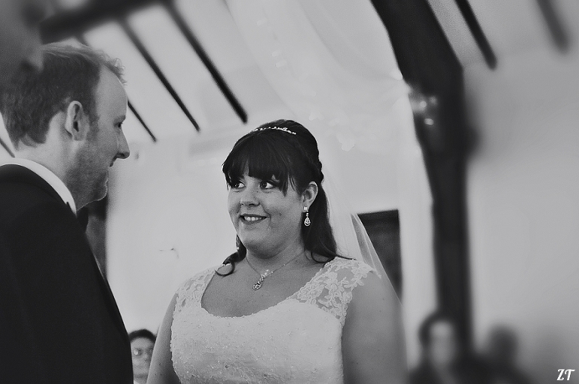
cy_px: 192
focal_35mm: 52
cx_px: 290
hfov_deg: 37.9
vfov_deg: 25.7
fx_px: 843
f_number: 2
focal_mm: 35
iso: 1000
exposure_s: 1/80
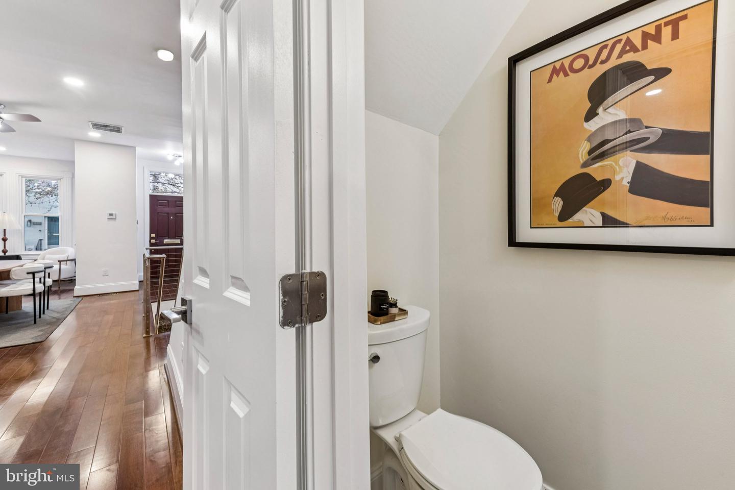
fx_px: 286
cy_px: 245
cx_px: 368
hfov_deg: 104.3
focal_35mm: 14
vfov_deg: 81.2
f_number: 9
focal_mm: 14
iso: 250
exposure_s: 1/8
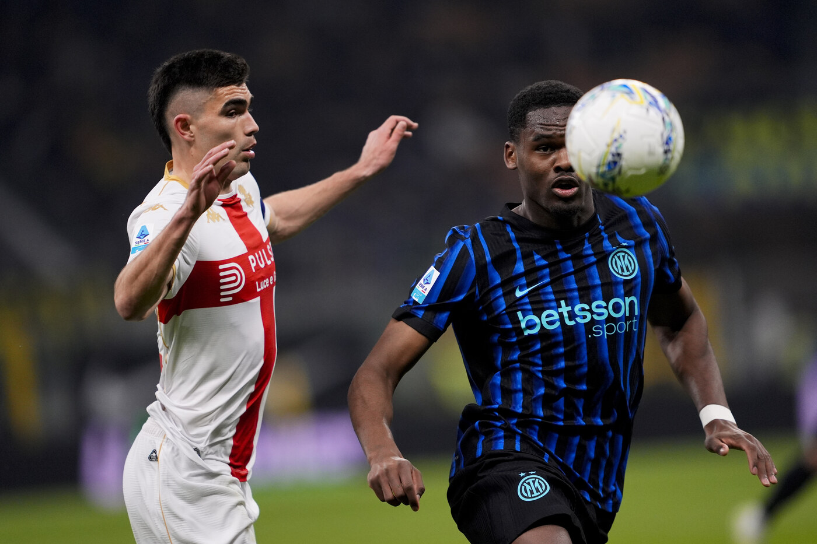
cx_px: 408
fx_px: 9076
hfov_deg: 5.2
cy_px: 272
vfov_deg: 3.4
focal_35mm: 400
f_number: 2.8
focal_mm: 400
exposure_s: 1/2500
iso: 2000
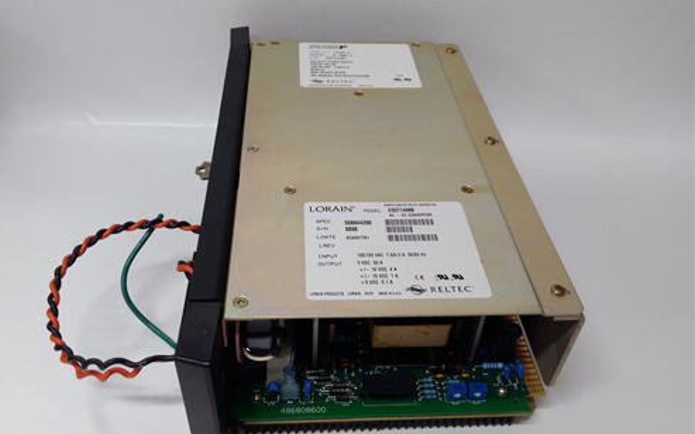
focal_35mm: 29
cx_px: 344
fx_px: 549
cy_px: 239
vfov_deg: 43.1
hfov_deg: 64.6
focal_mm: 3.79
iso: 167
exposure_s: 1/33
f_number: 2
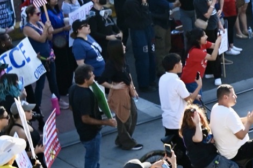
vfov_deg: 8.6
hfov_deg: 11.6
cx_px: 498
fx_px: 1122
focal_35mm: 160
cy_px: 91
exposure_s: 1/1250
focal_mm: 21.5
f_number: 2.8
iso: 200
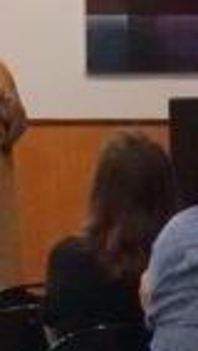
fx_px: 2480
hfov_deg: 4.5
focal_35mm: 266
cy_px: 52
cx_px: -257
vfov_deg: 8.1
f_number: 2.8
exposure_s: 1/125
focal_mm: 18.21
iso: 2000
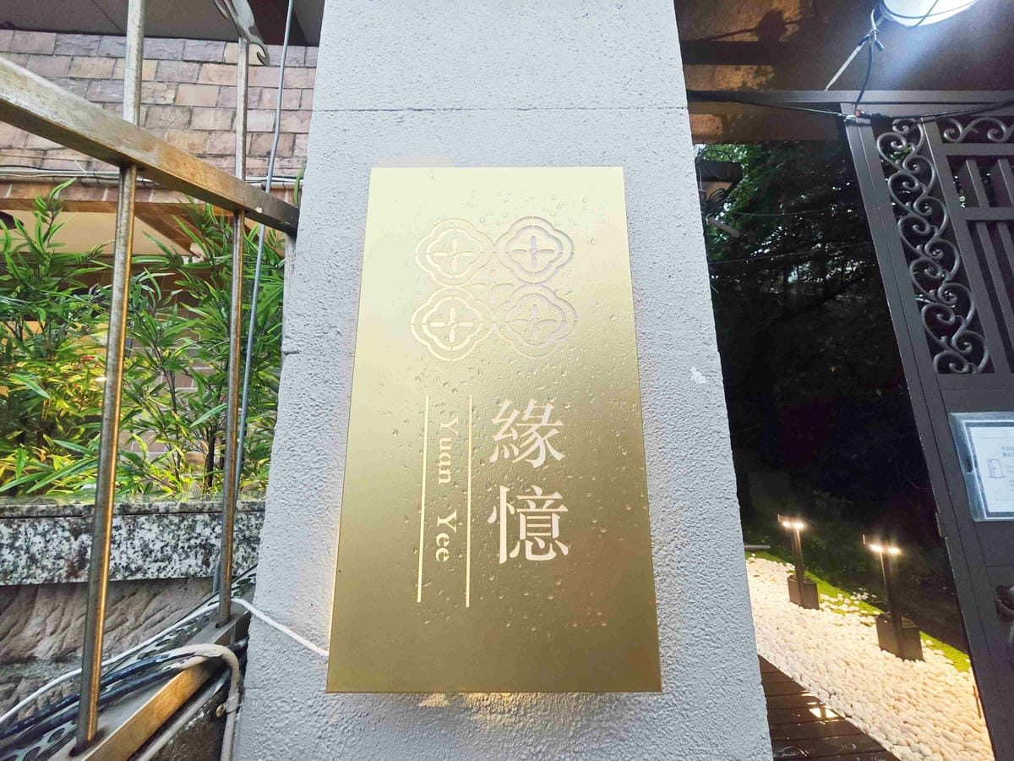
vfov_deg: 94.5
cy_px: 380
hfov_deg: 110.5
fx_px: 352
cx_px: 507
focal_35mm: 12
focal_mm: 2.03
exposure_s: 1/210
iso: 400
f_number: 1.8
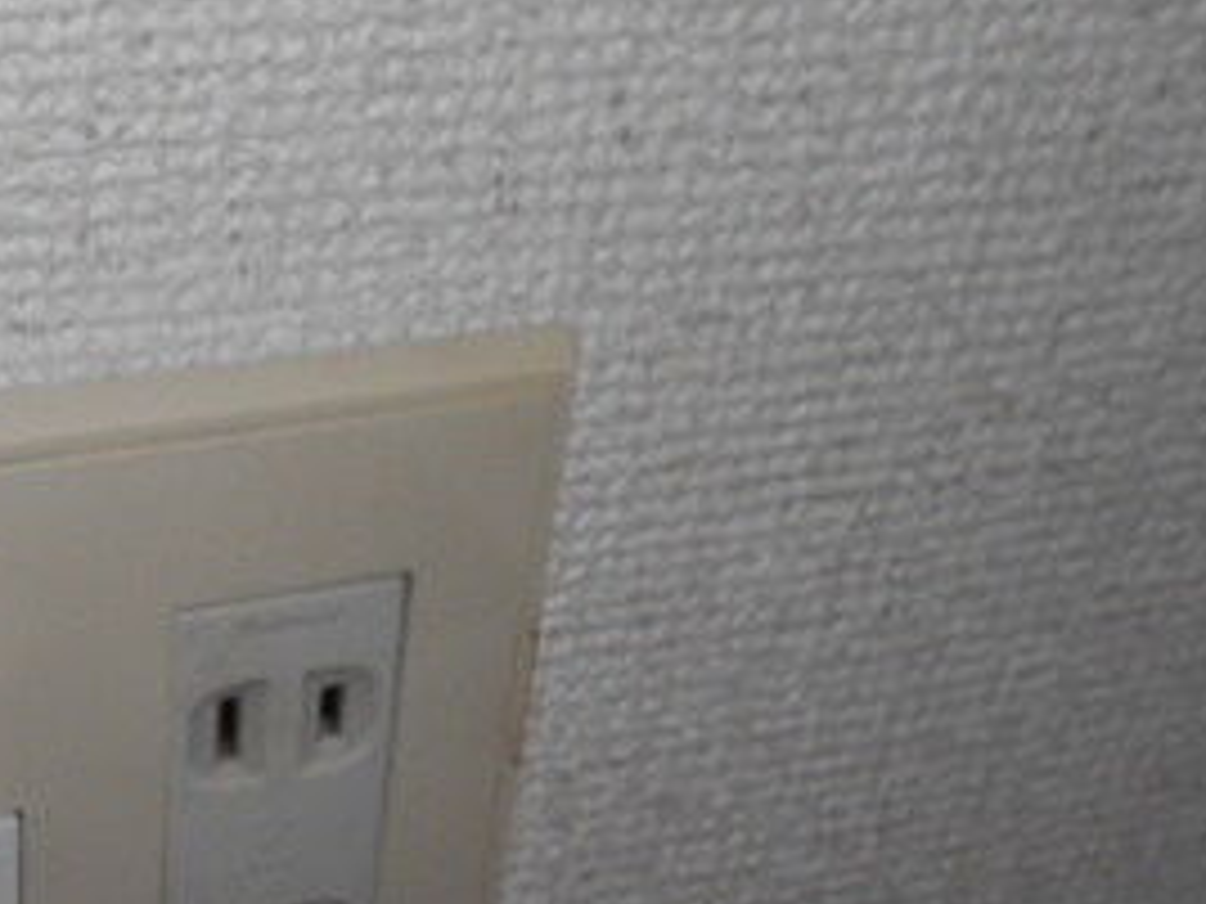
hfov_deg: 29.3
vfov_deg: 23.0
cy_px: 814
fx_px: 2160
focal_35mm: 62
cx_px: 14
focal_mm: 4.6
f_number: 8
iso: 80
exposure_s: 1/25
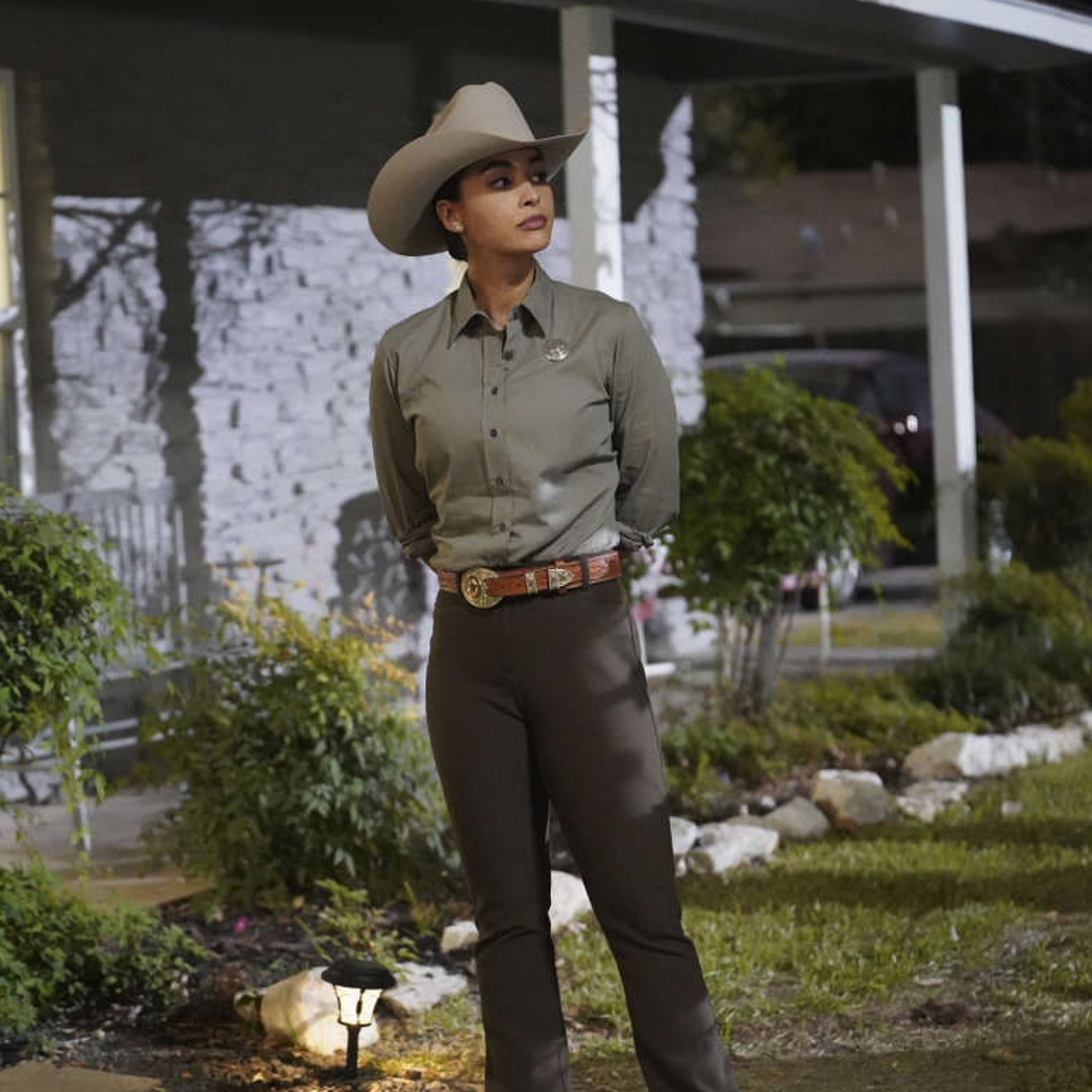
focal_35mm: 95
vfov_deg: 18.3
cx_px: 544
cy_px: 692
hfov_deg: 18.3
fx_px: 3391
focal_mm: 74
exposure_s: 1/200
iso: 20000
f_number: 2.8
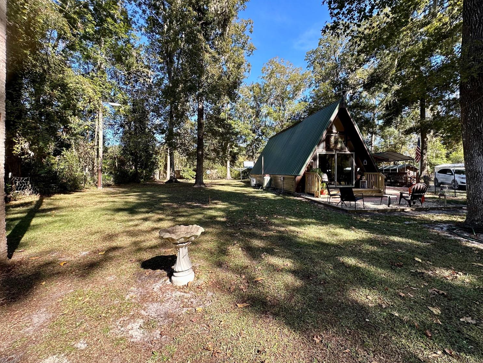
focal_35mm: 15
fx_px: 209
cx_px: 255
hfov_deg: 98.1
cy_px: 173
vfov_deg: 81.7
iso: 40
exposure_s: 1/204
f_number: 2.2
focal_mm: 2.22
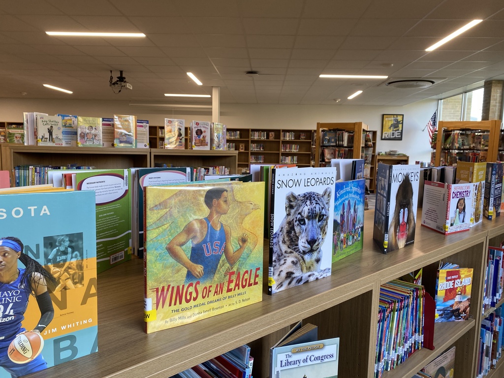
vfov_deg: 53.1
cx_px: 252
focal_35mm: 26
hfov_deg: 67.3
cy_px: 189
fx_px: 379
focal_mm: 4.25
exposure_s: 1/100
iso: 100
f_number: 1.8
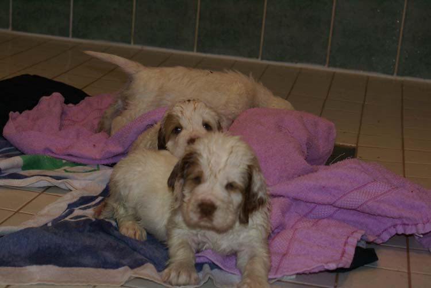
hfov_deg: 27.0
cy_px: 144
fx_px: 899
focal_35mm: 75
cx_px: 216
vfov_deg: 18.2
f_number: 5.6
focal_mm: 50
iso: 400
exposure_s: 1/80
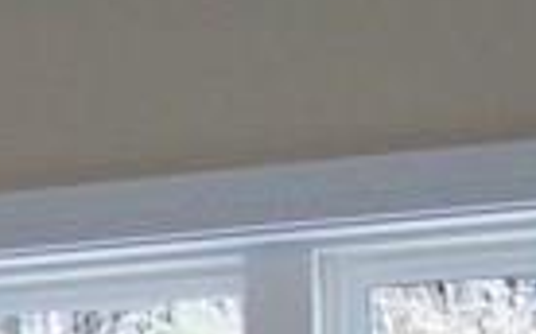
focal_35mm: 284
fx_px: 4145
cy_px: 1150
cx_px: -606
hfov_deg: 7.1
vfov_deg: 4.4
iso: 64
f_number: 2.7
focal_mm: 6
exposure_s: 1/125
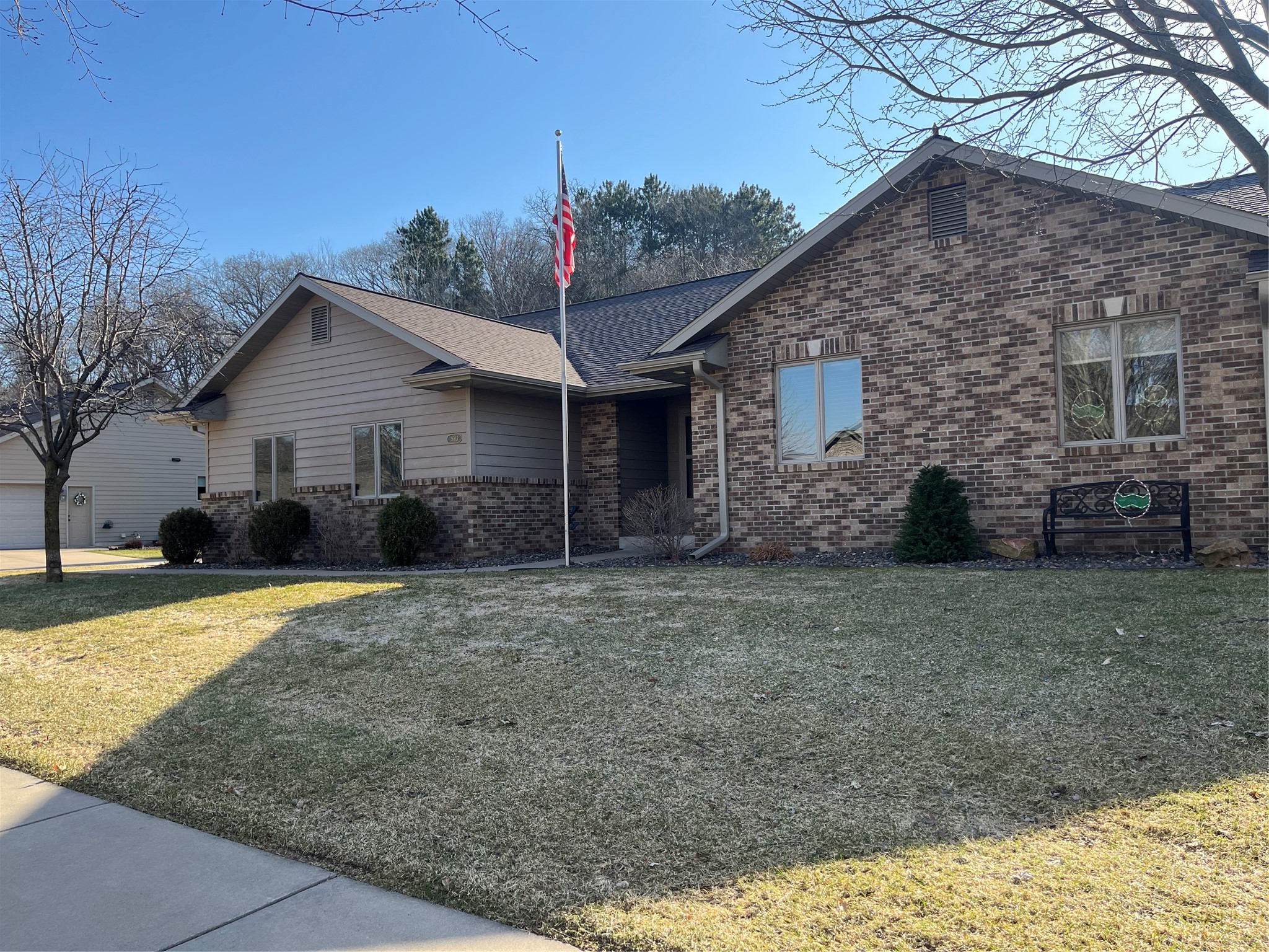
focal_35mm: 26
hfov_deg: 67.3
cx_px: 634
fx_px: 953
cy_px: 476
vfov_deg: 53.1
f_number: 1.6
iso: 50
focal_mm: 5.1
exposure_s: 1/1129
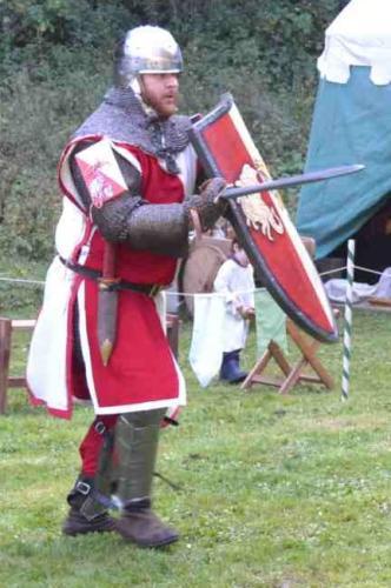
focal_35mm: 42
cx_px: 196
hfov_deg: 31.8
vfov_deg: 46.5
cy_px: 294
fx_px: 686
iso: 400
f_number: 5.6
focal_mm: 28
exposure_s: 1/125
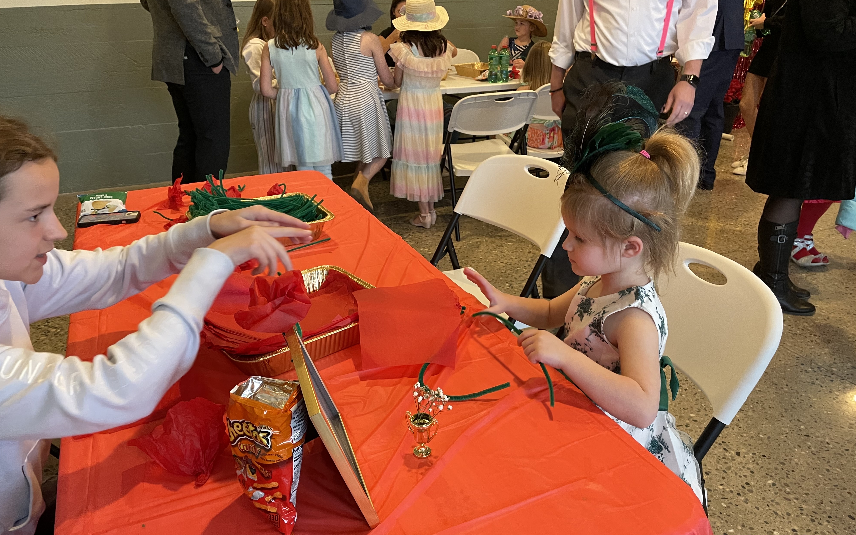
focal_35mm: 28
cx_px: 433
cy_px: 306
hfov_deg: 66.5
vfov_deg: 44.4
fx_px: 653
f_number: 1.6
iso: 250
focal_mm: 4.2
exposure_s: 1/60
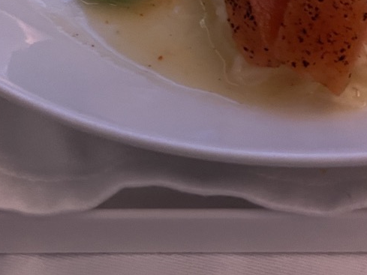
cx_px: 232
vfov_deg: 20.2
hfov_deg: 28.4
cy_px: -58
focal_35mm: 68
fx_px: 721
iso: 800
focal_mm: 5.1
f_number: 1.6
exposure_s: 1/29
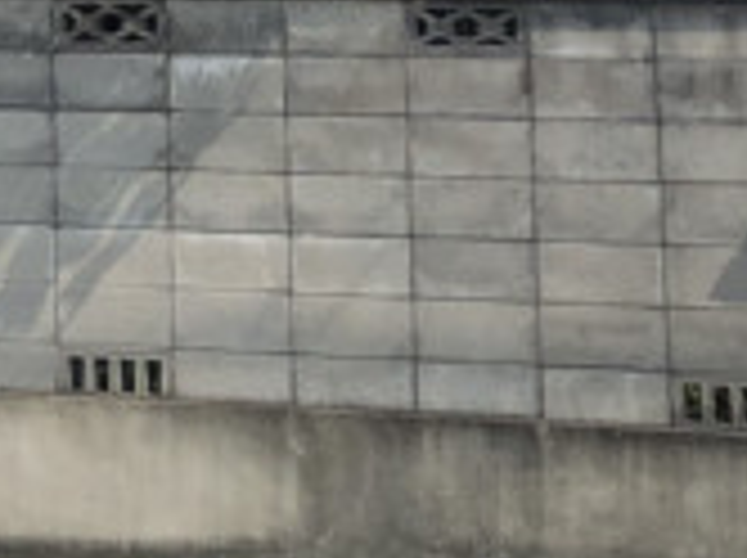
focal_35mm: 135
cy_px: -356
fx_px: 2909
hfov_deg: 13.6
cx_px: -423
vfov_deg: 10.5
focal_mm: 3.99
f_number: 1.8
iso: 20
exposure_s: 1/1715
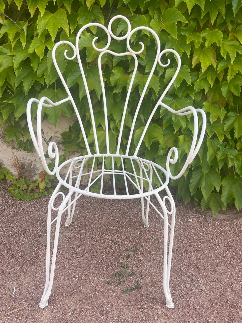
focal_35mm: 26
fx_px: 242
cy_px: 162
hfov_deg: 53.1
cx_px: 121
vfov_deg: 67.3
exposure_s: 1/744
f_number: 1.6
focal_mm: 4.2
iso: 32
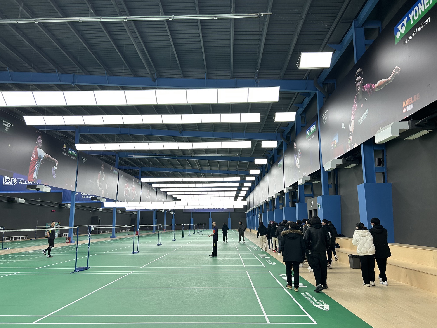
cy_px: 164
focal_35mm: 26
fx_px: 328
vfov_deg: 53.1
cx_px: 218
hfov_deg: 67.3
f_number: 1.5
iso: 40
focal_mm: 5.7
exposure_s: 1/147
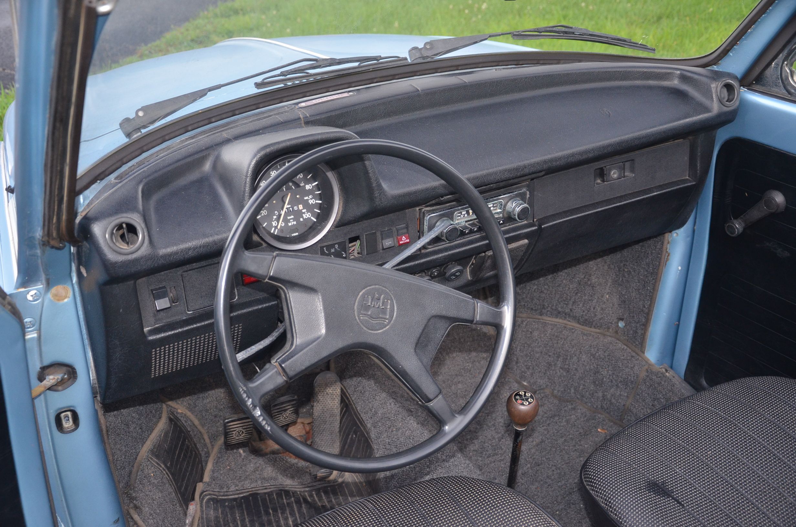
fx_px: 927
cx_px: 398
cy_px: 264
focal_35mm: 42
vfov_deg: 31.8
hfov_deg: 46.5
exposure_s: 1/60
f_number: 4
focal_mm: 28
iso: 800
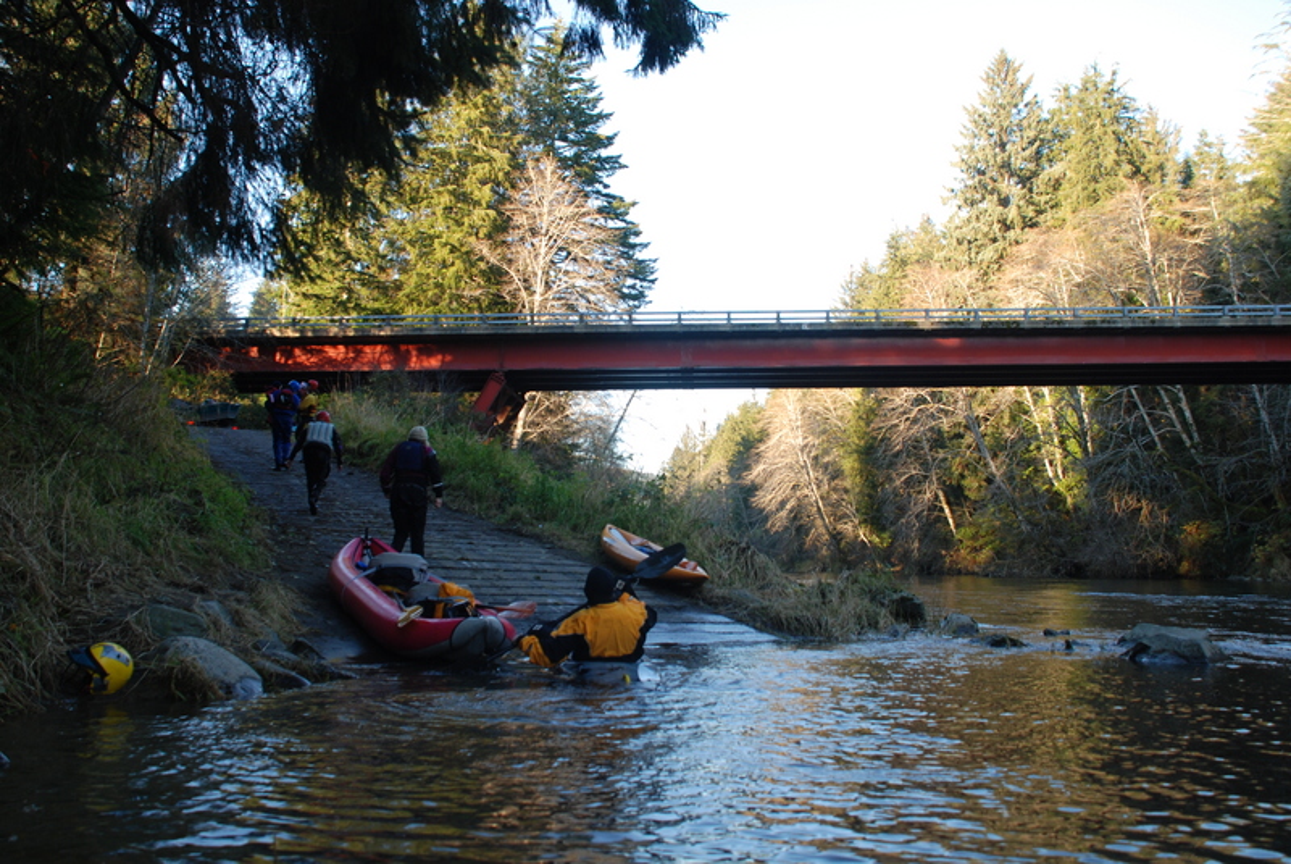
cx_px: 646
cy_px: 432
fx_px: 1077
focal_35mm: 30
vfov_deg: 43.7
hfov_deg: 61.9
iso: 200
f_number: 5
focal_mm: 20
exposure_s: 1/100
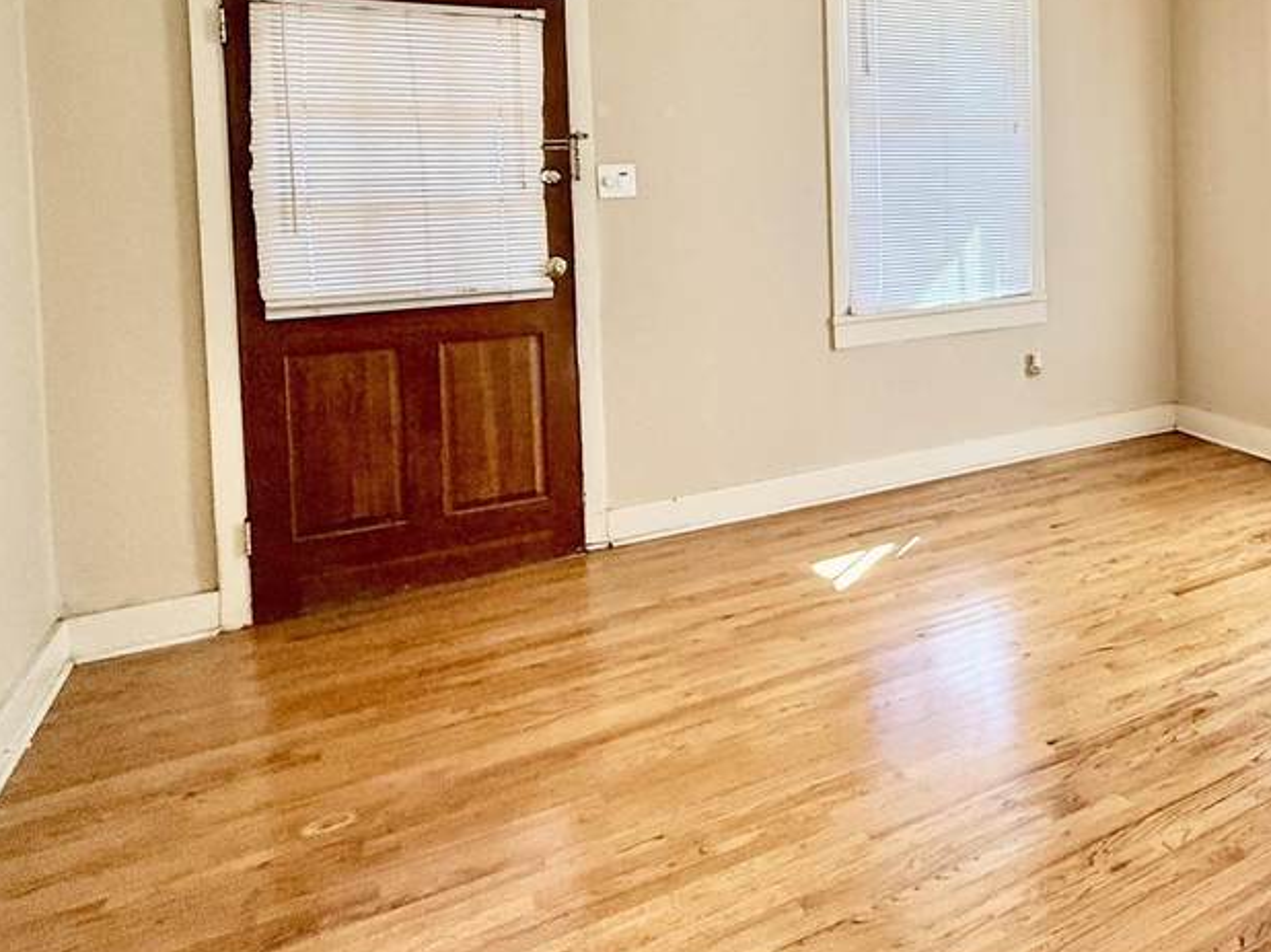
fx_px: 1064
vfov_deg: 46.1
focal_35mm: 29
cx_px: 1178
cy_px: 216
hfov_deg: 52.9
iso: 160
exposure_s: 1/120
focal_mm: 2.22
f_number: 2.2
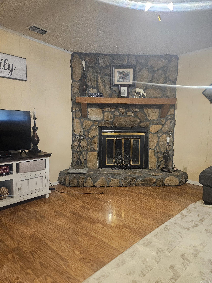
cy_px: 142
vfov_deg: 73.9
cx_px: 106
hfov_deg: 58.9
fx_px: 188
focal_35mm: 23
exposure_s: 1/60
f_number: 1.8
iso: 640
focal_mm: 5.4
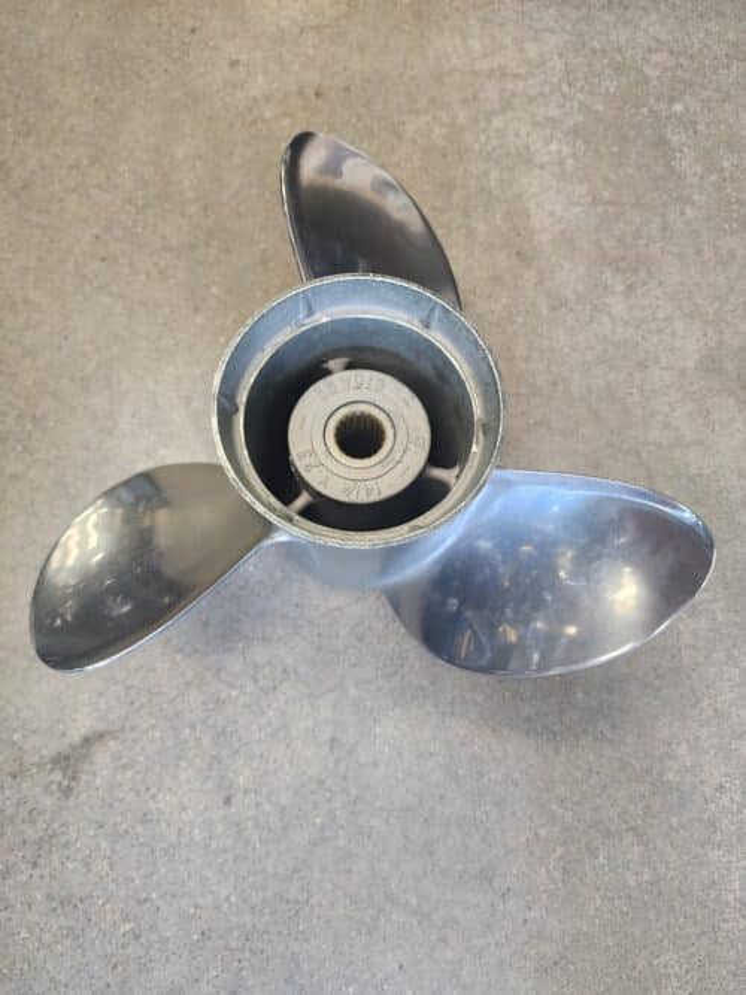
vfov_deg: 73.9
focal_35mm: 23
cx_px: 373
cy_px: 498
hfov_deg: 58.9
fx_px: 661
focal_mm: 6.4
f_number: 1.8
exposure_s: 1/120
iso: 640
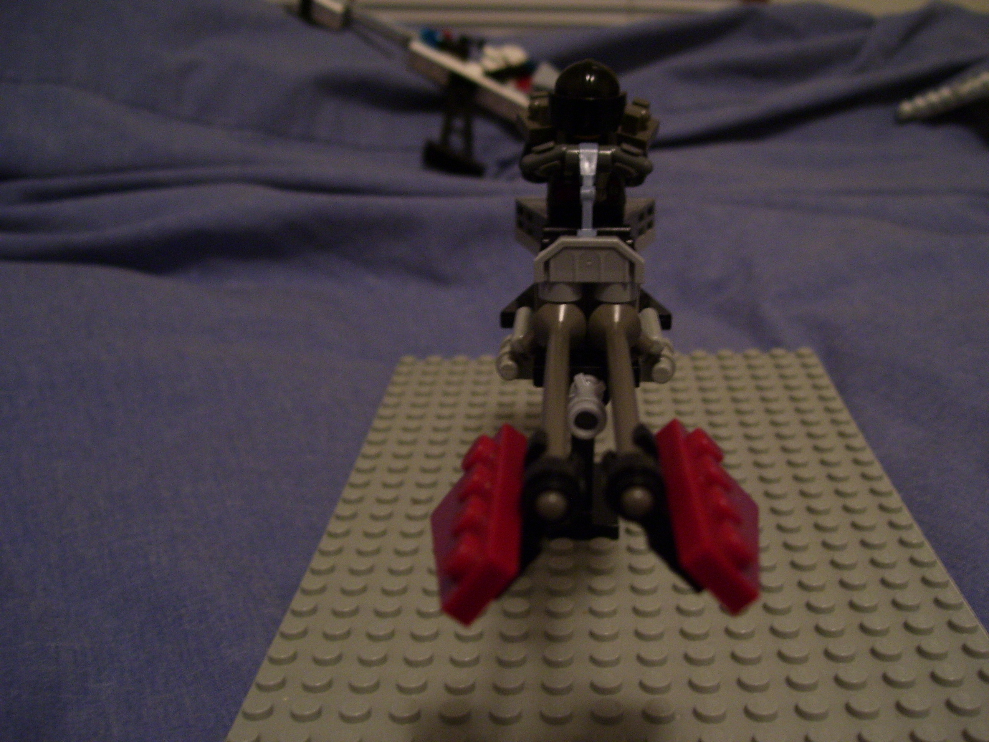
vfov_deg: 38.7
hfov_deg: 50.1
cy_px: 371
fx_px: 1057
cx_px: 494
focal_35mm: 37
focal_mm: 6
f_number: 2.7
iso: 160
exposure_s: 1/8
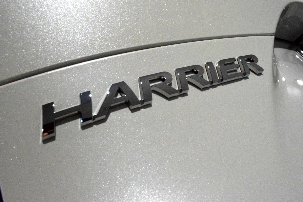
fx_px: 227
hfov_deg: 67.4
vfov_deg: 47.9
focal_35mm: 27
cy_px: 101
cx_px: 152
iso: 5000
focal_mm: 18
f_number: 13
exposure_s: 1/640
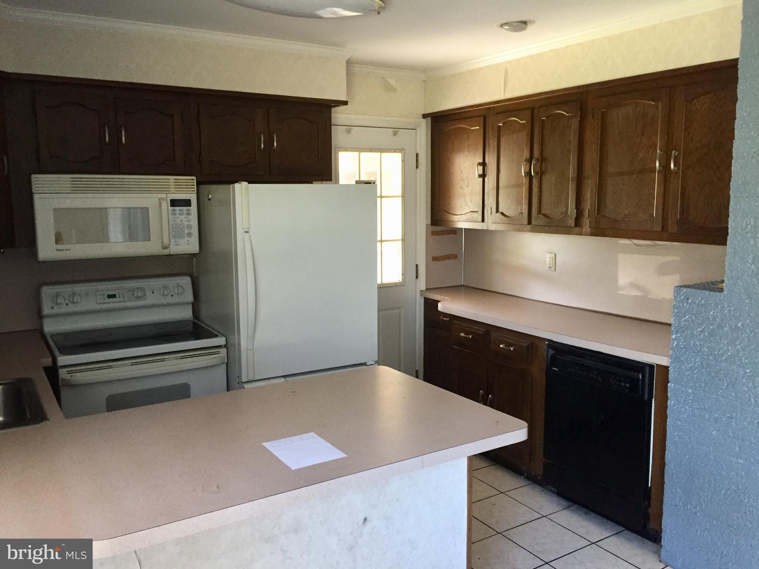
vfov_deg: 48.2
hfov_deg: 61.7
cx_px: 380
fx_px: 636
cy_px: 284
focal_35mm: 29
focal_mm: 4.15
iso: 160
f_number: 2.2
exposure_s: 1/30
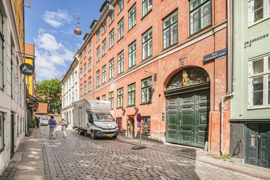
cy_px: 90
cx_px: 135
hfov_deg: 91.9
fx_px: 131
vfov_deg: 69.2
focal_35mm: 17
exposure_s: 1/1250
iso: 800
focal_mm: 17.4
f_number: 6.3
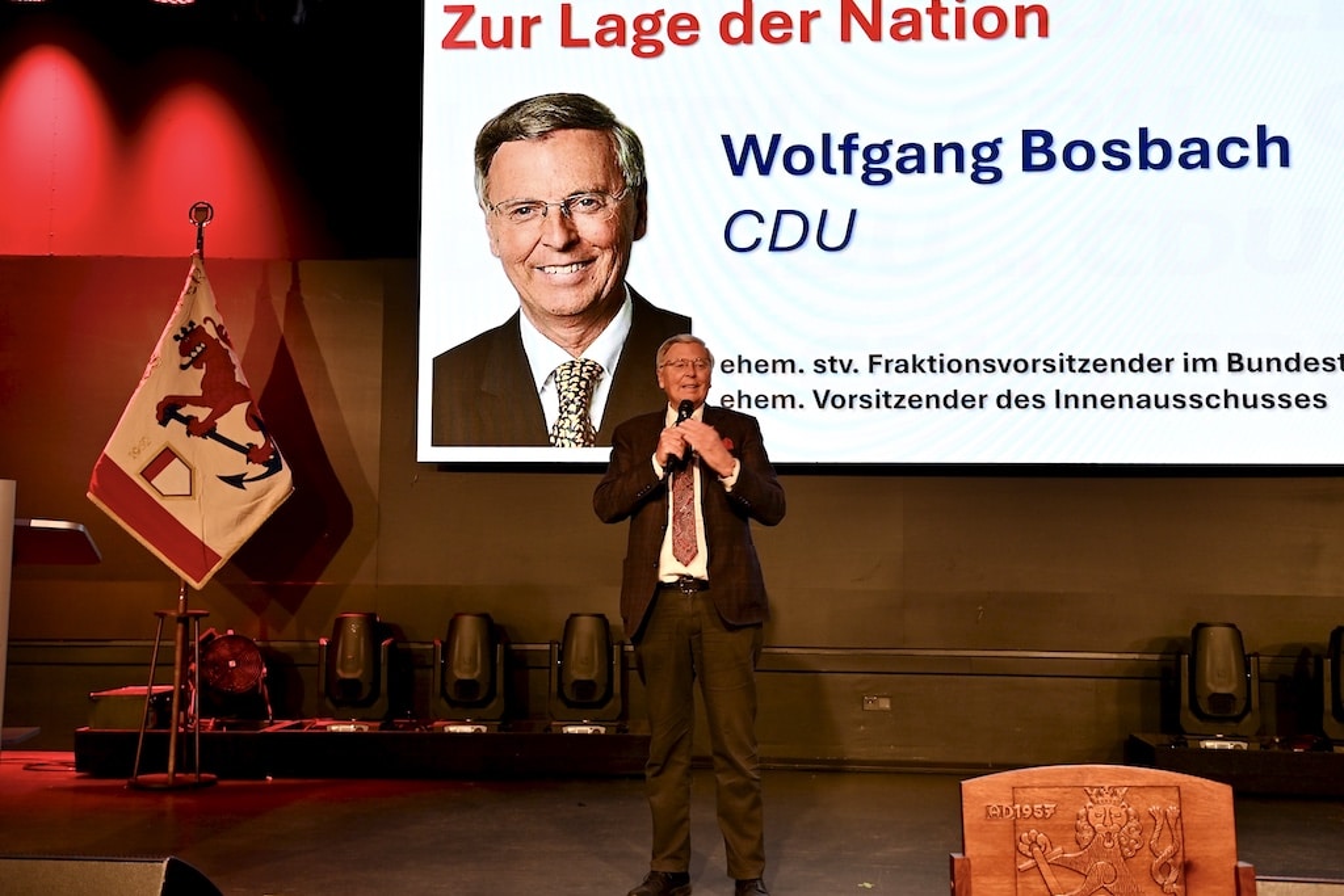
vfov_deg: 35.1
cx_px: 672
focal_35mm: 38
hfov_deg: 50.7
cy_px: 448
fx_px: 1419
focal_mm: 38
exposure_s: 1/100
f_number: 3.2
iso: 560
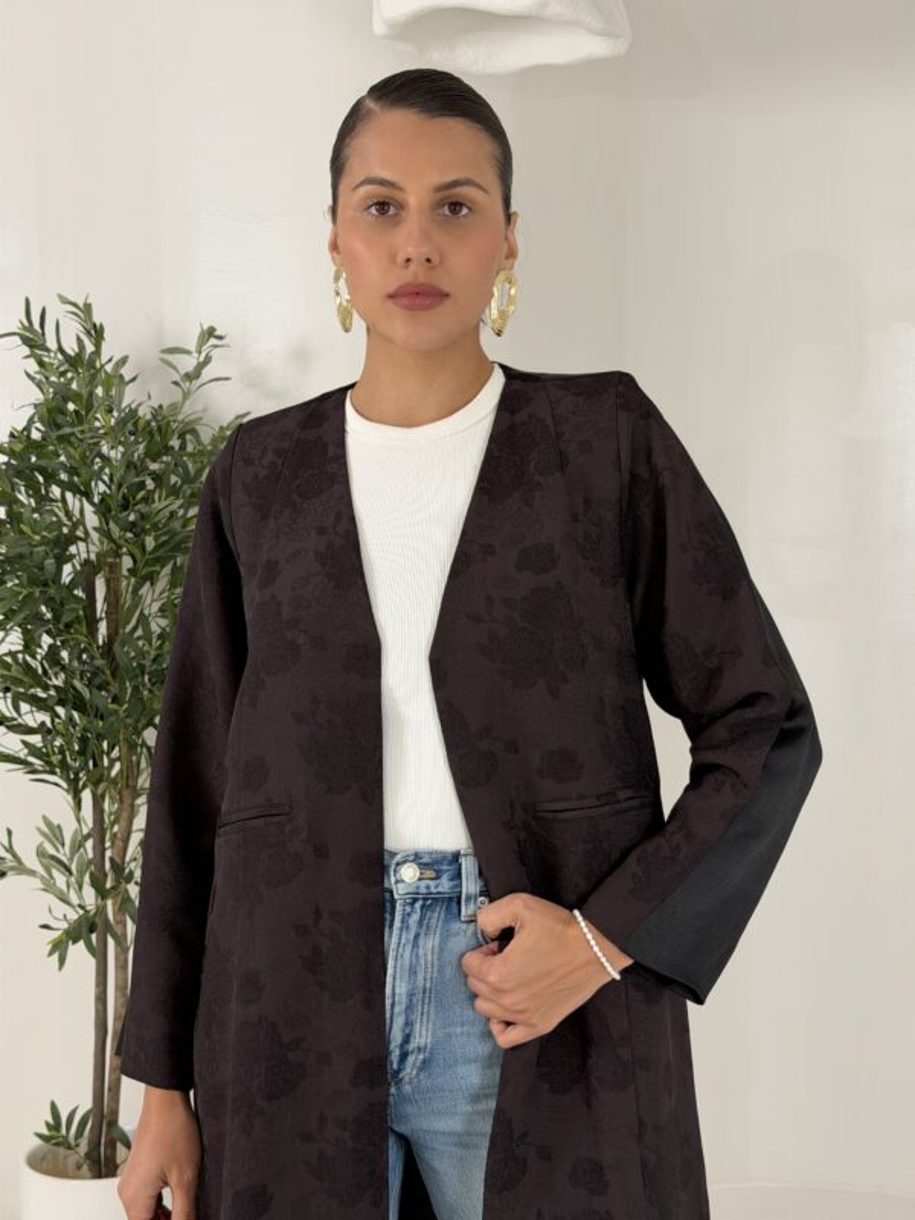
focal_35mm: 48
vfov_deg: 39.7
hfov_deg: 30.3
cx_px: 458
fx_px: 1692
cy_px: 610
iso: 64
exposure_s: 1/384
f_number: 1.78
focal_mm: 6.76
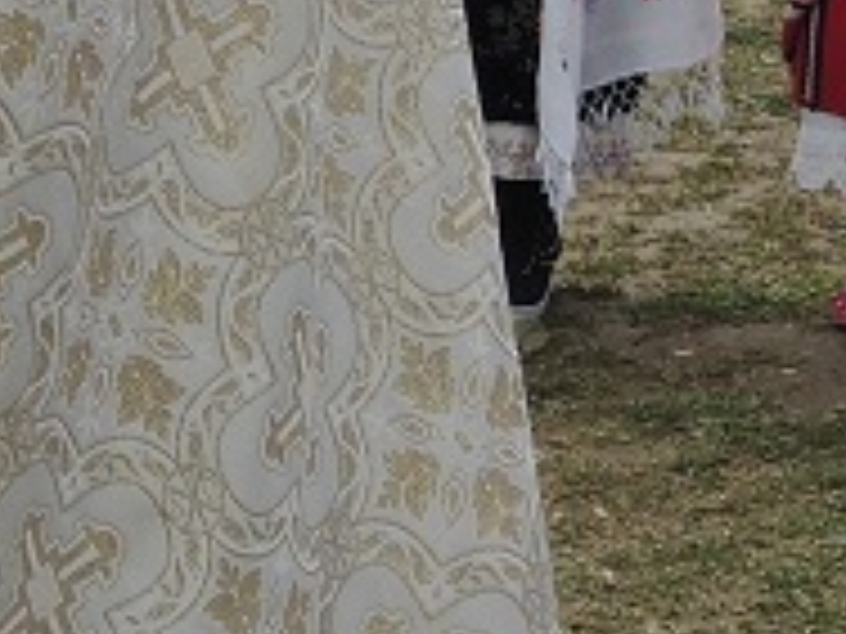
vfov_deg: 8.1
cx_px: 500
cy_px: -306
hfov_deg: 11.0
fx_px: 4375
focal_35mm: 179
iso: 80
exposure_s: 1/1600
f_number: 2
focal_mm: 6
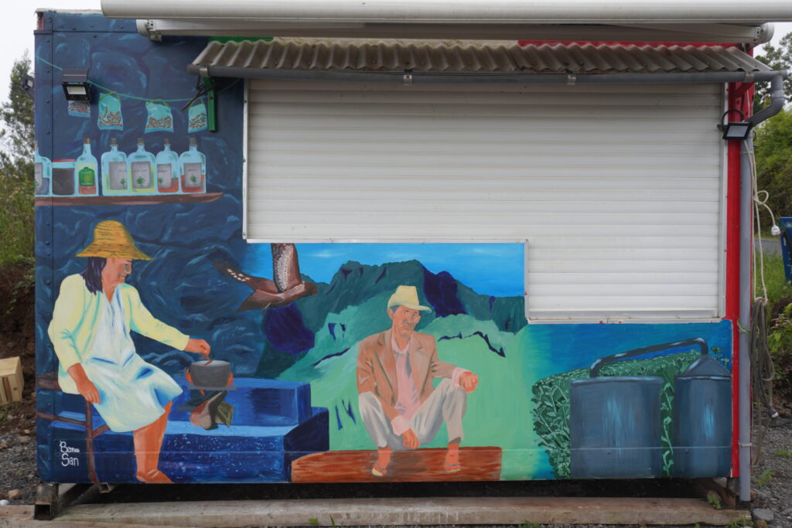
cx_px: 396
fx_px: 693
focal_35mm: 32
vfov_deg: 41.7
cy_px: 264
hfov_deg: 59.5
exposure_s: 1/250
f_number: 4.5
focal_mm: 21
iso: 100
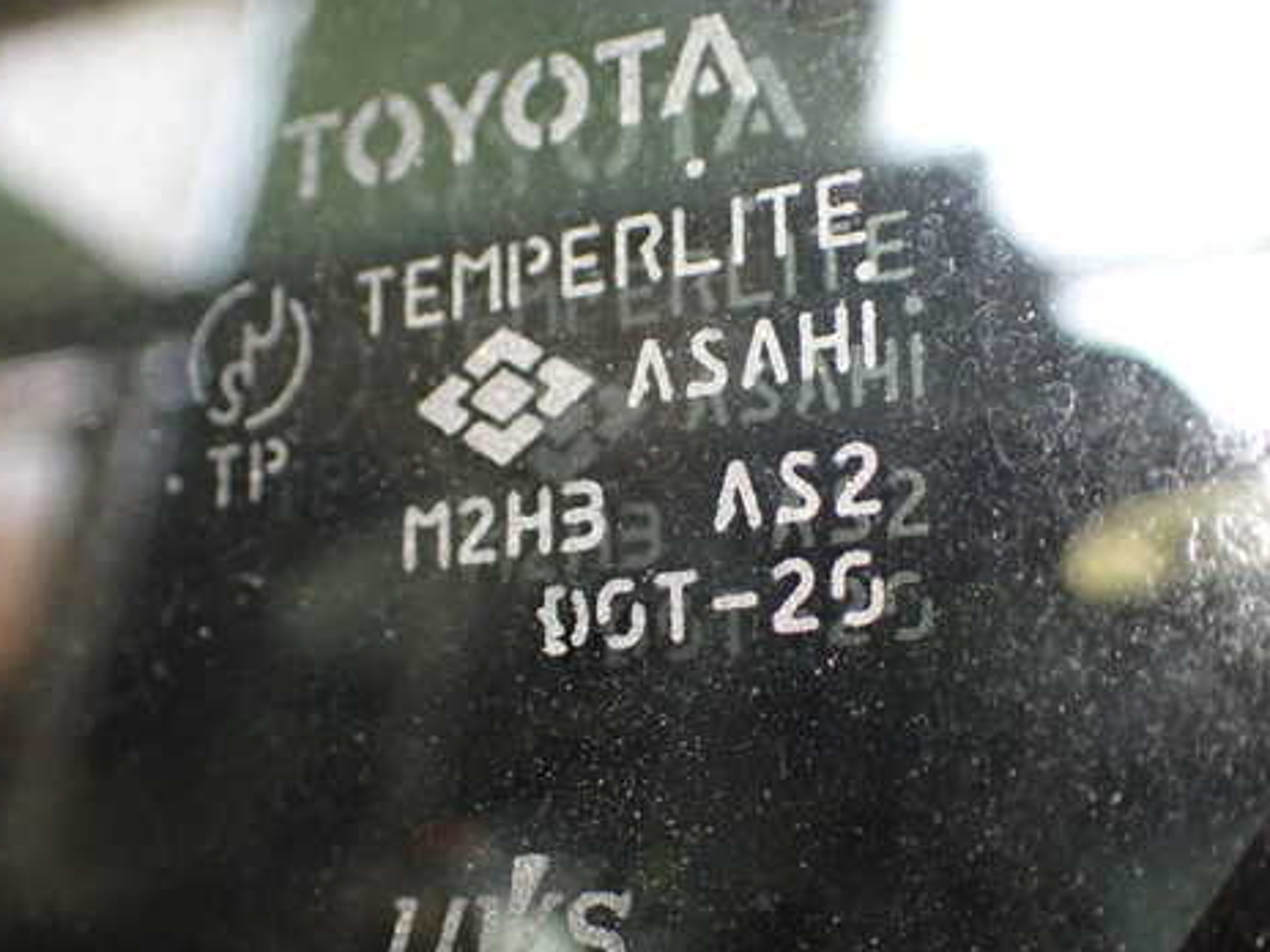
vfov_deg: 27.5
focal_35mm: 53
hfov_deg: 36.1
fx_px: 1944
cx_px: 742
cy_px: 542
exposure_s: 1/80
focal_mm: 7.31
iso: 800
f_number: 2.8
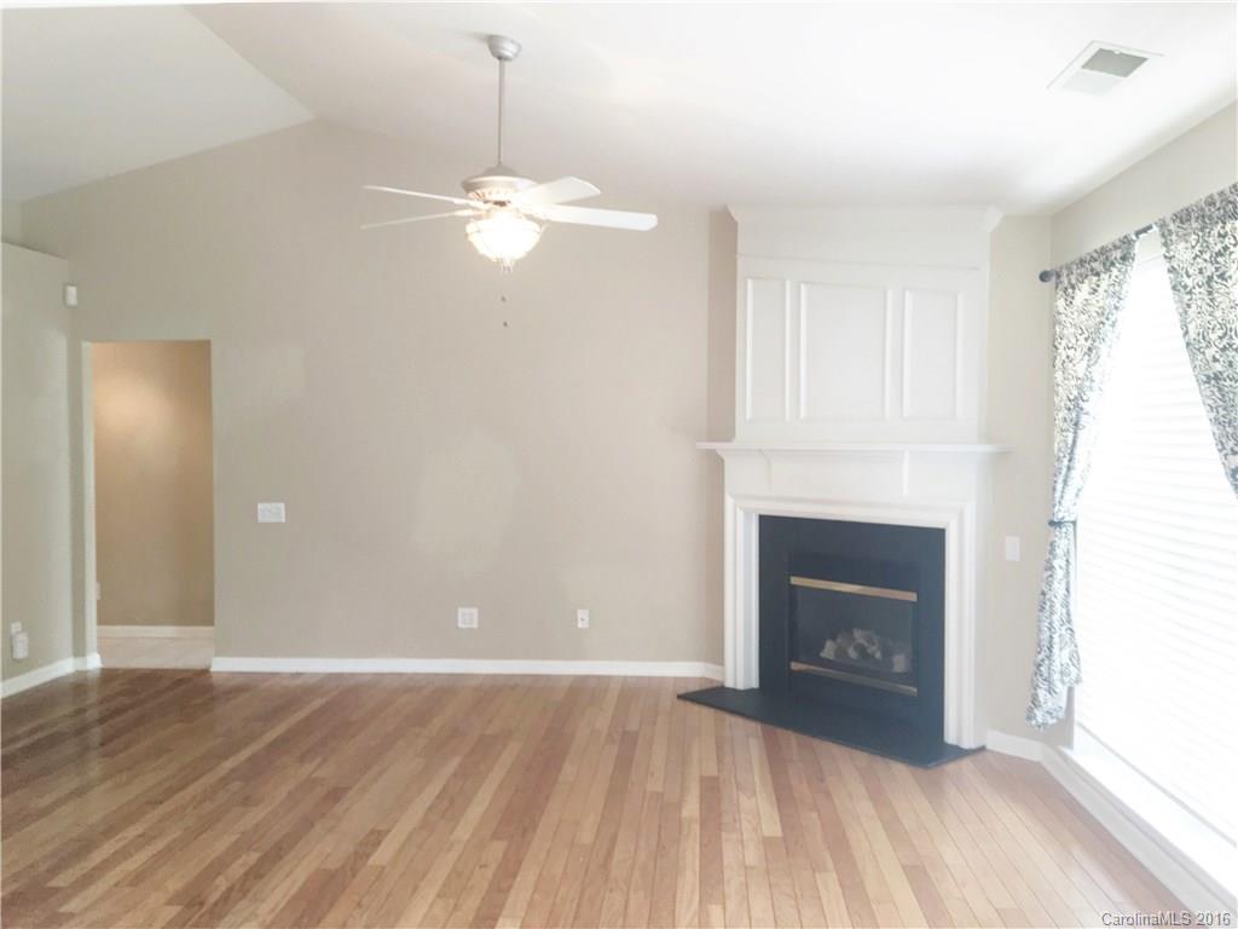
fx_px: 1037
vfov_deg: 48.2
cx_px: 619
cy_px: 464
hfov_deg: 61.7
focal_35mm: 29
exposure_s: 1/30
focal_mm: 4.15
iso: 32
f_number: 2.2
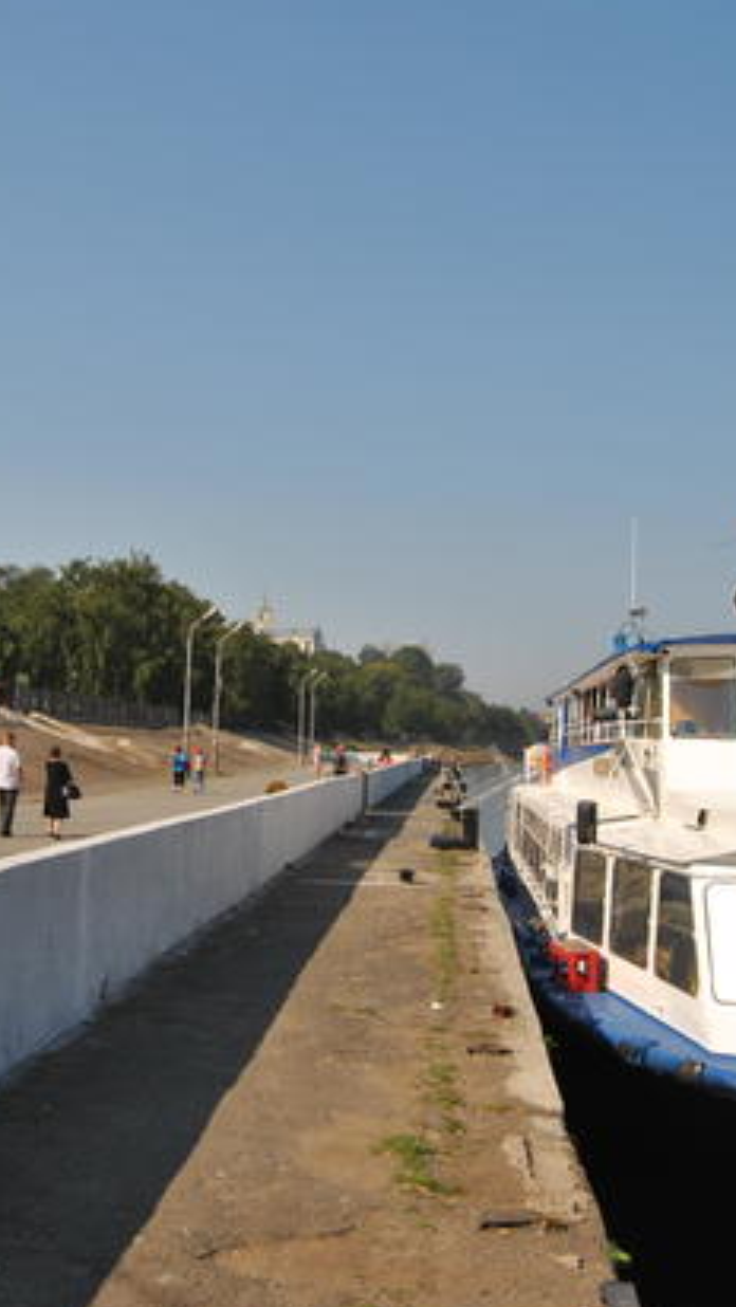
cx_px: 314
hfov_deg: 27.1
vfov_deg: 46.4
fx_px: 1525
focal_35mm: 44
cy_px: 663
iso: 100
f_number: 9
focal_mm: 18
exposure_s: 1/320
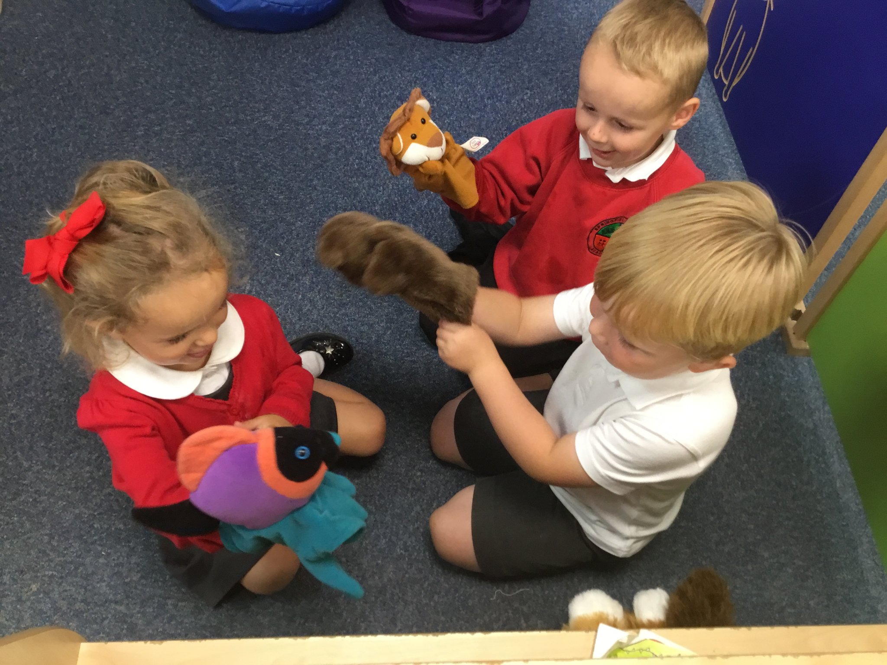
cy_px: 332
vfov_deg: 45.4
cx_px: 444
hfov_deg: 58.4
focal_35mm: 31
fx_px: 794
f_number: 2.4
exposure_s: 1/33
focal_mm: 3.3
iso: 125
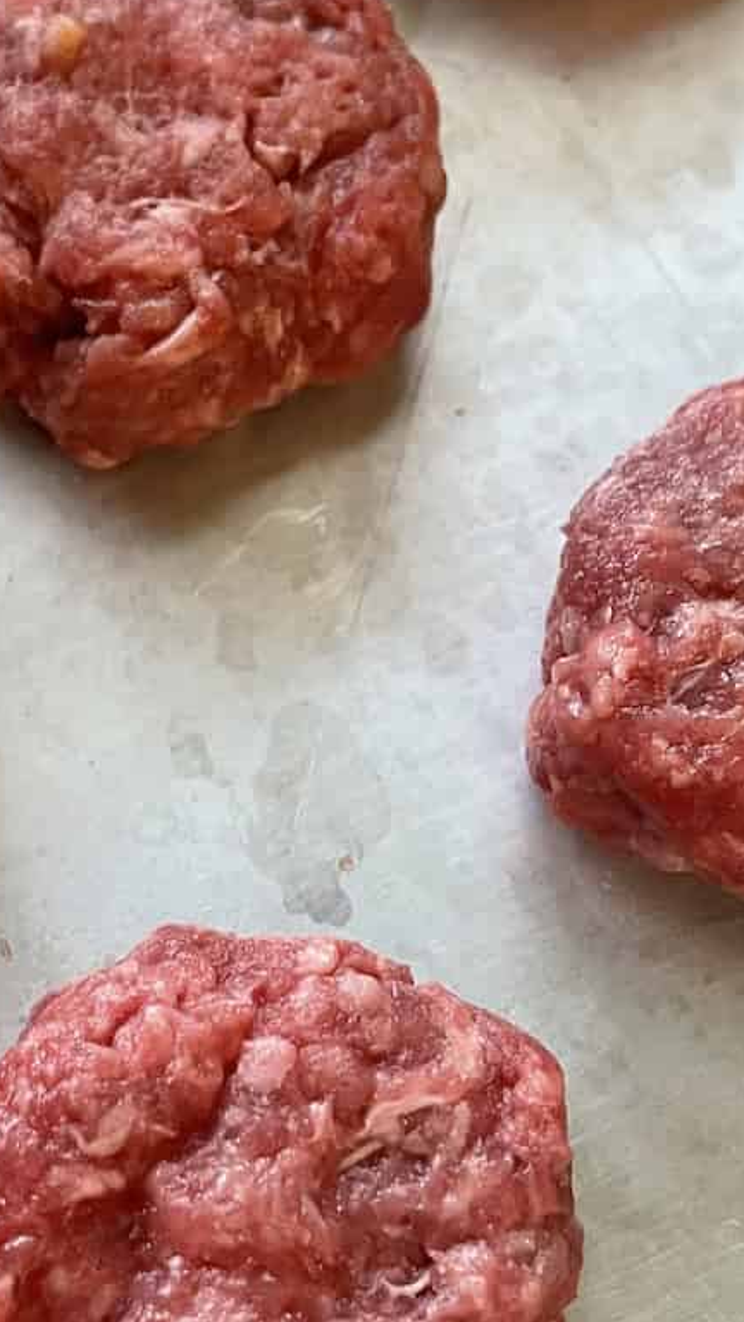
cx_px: 184
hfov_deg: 20.2
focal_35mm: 59
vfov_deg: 35.4
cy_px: 637
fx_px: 2069
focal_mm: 4.2
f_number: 1.6
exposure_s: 1/60
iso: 320
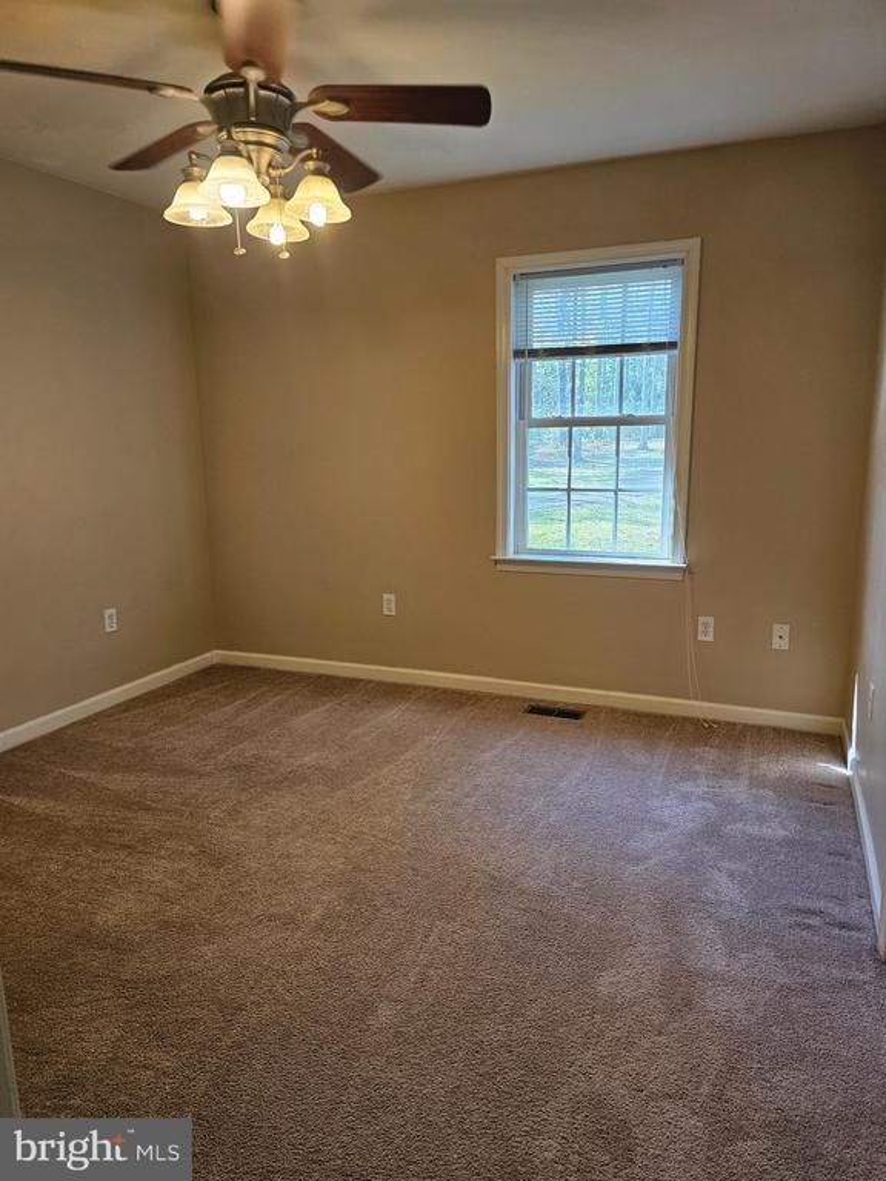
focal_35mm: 23
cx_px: 443
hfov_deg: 58.9
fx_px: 785
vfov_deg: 73.9
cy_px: 590
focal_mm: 6.3
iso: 160
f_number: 1.7
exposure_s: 1/120
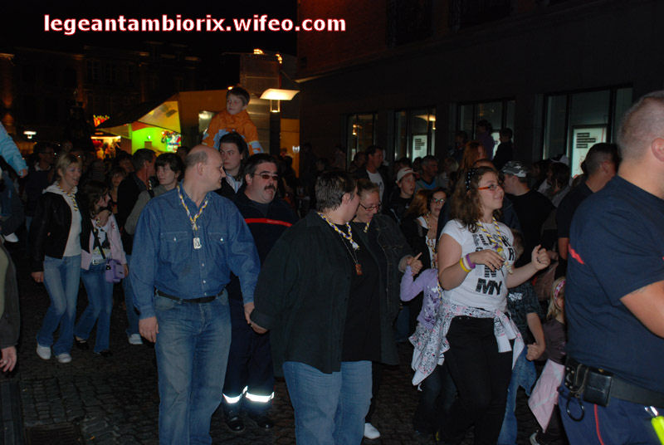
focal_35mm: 46
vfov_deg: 29.0
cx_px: 332
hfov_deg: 42.3
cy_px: 222
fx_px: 859
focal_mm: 31
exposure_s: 1/60
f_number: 4.2
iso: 320
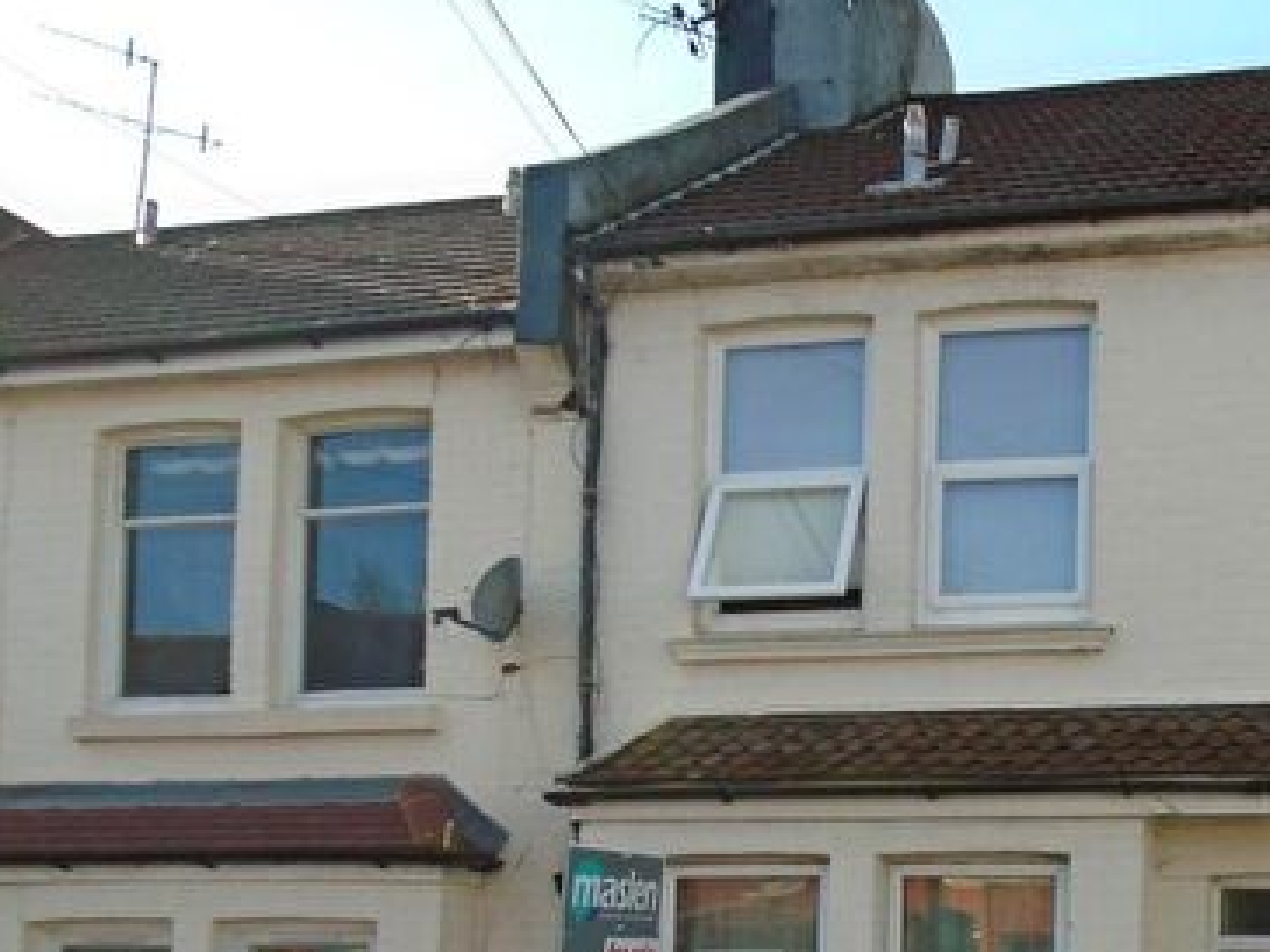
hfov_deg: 35.8
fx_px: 1834
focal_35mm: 50
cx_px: 1155
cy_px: 887
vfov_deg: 27.8
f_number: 3.2
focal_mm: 4.6
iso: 100
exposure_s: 1/500
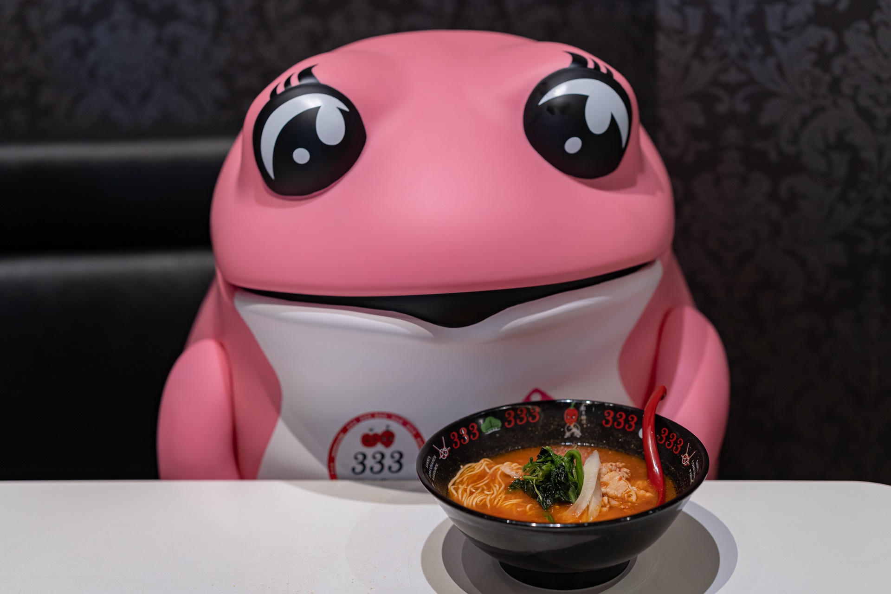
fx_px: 1237
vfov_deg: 27.0
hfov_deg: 39.6
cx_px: 446
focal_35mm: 50
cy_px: 297
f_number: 2.2
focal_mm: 50
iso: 320
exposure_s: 1/100
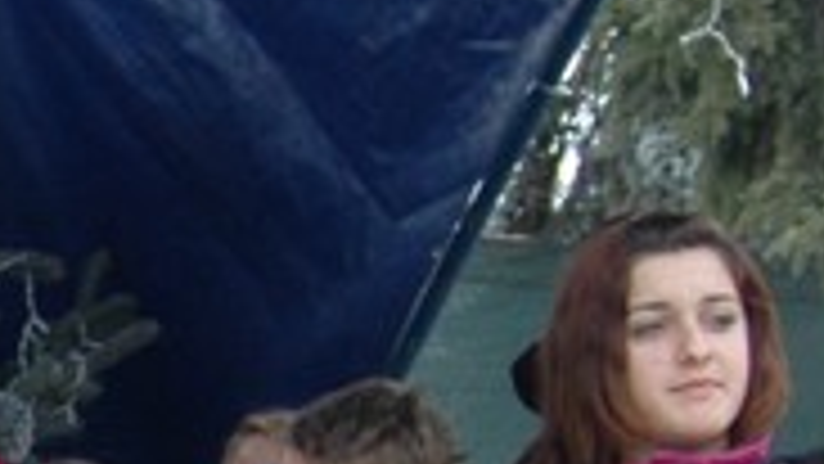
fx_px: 6293
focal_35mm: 288
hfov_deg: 6.9
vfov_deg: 4.2
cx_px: -1355
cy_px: 933
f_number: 4.5
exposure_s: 1/80
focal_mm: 28
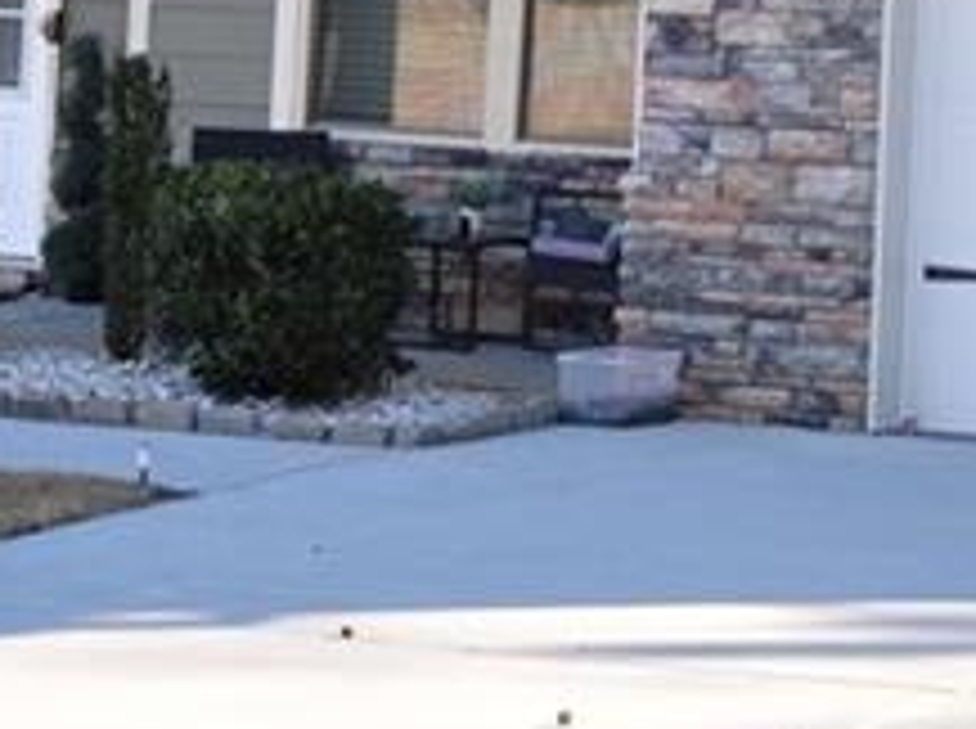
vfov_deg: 8.1
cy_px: -556
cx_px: 1133
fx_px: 4982
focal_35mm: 177
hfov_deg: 11.0
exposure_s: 1/200
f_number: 7.1
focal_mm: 26
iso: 400
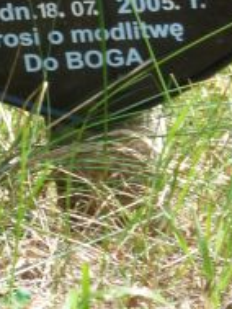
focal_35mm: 532
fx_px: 4749
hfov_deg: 2.8
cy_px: -82
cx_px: 51
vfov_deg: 3.7
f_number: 4.6
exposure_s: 1/100
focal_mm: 34.4
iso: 80
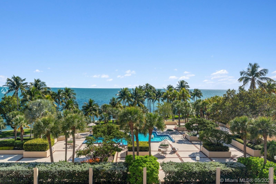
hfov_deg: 63.7
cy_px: 92
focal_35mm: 29
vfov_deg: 45.0
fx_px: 222
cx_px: 138
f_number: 8
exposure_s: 1/640
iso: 200
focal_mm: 29
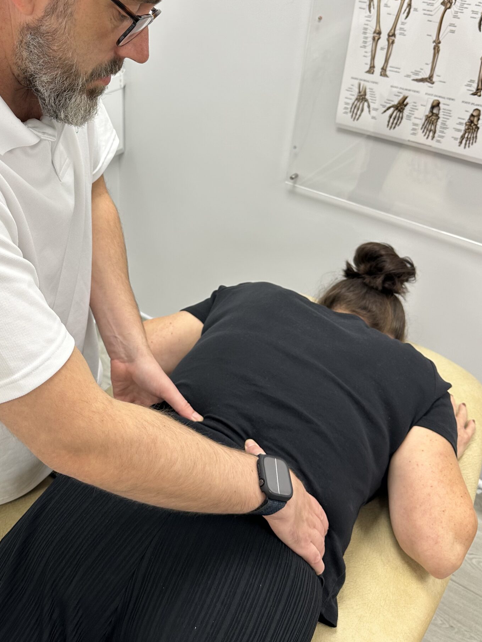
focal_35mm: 34
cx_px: 187
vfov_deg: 52.9
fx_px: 631
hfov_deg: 41.5
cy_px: 215
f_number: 1.78
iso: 100
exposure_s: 1/100
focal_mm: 6.86
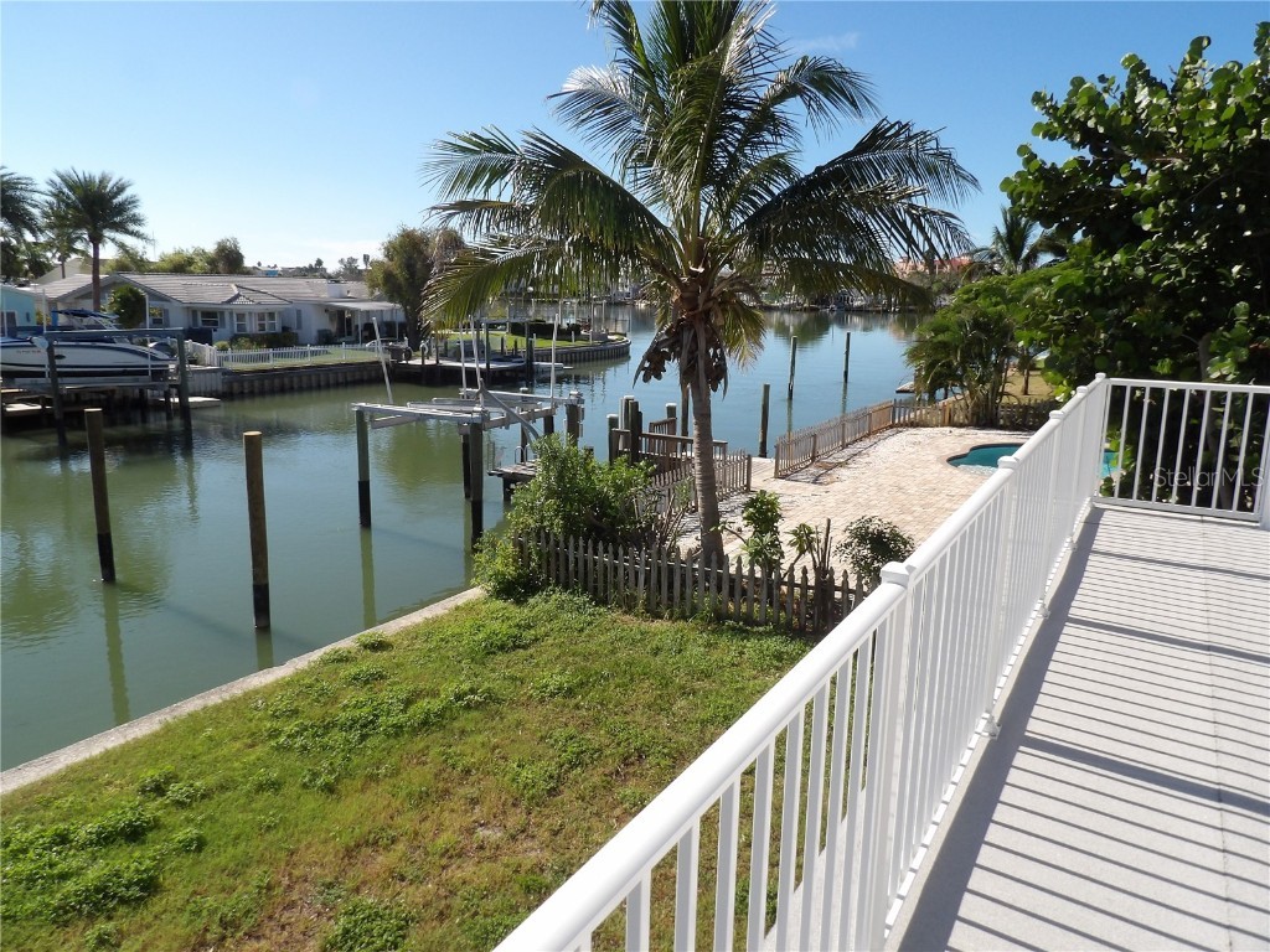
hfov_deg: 71.6
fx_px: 881
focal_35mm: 24
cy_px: 476
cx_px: 635
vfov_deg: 56.8
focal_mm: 4.3
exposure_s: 1/342
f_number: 5.6
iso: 100
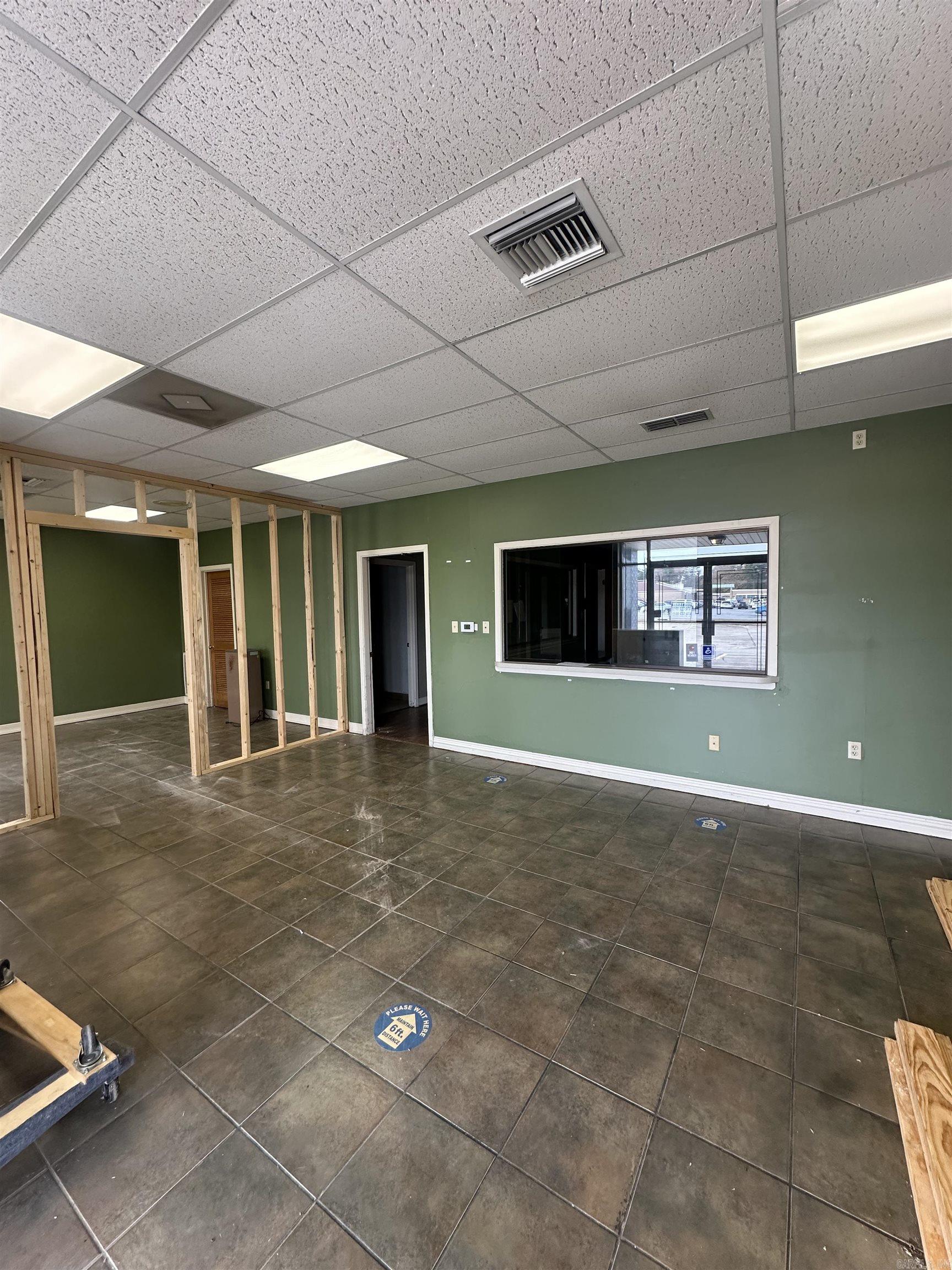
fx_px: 513
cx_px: 476
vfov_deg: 102.1
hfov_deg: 85.7
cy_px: 635
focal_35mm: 14
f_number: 2.2
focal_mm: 2.22
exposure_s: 1/120
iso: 160
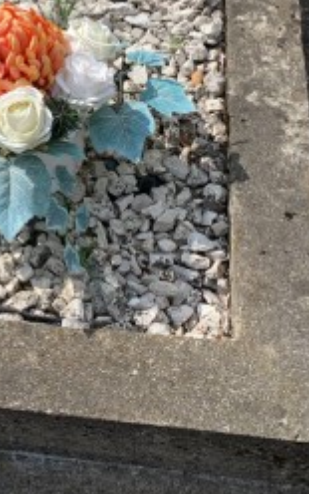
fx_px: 957
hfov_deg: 18.1
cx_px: 32
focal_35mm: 71
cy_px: 48
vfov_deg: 27.9
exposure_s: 1/1845
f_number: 1.8
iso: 25
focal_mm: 4.25
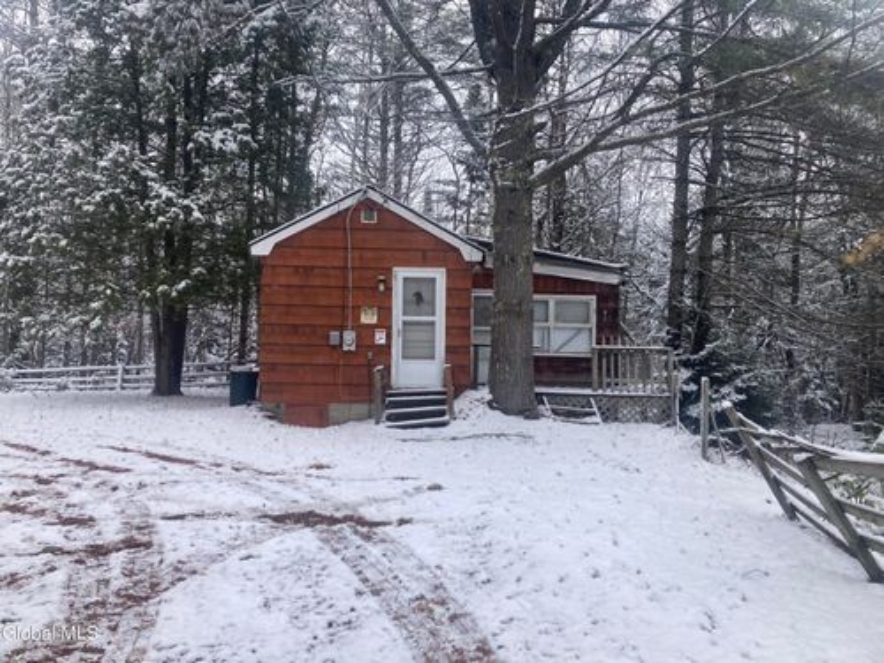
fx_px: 715
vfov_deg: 49.7
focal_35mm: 28
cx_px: 442
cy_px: 332
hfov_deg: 63.4
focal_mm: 3.99
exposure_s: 1/484
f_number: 1.8
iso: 20
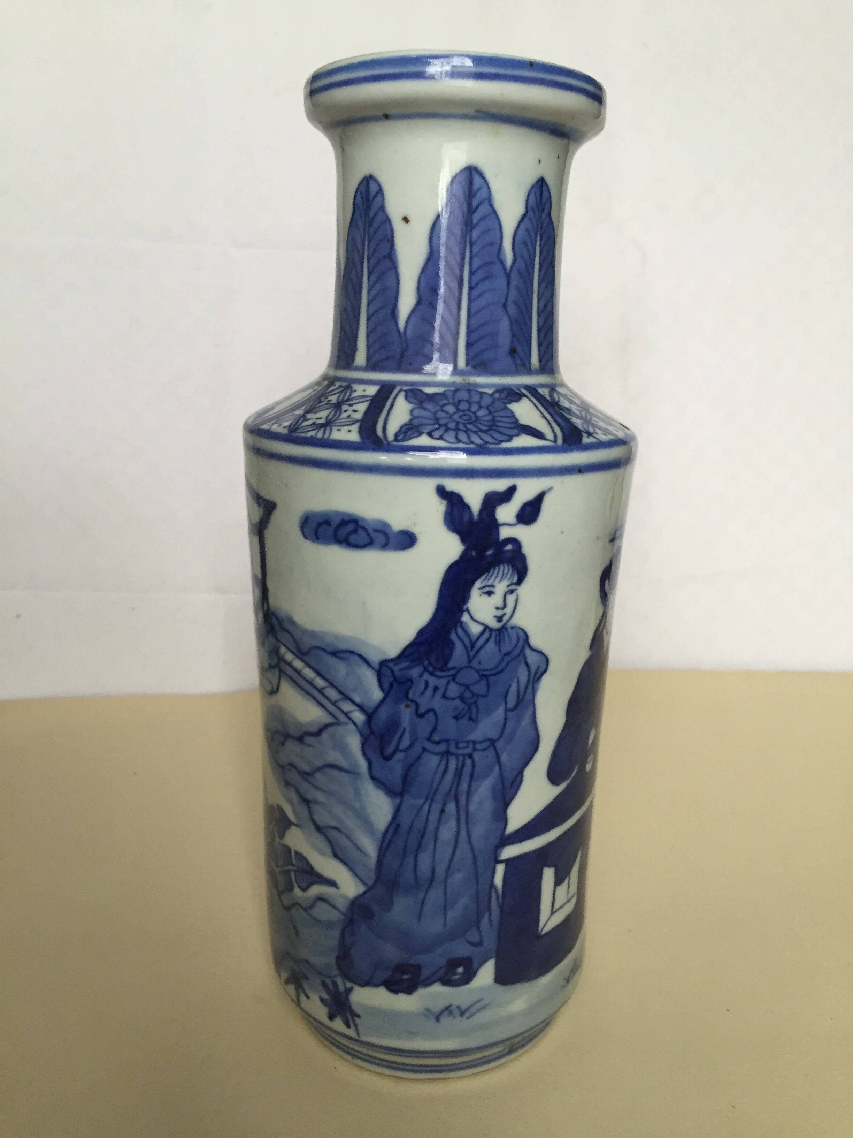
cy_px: 569
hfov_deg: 48.2
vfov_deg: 61.7
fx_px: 953
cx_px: 426
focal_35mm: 29
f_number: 2.2
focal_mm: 4.15
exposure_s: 1/30
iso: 100
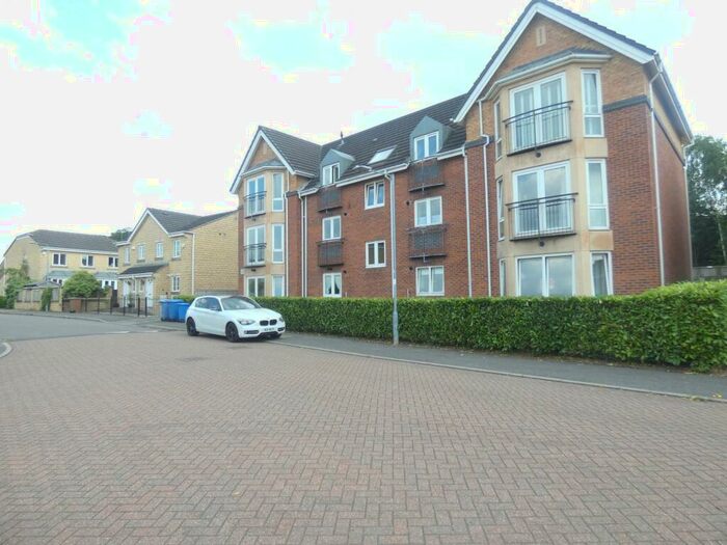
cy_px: 272
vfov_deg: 66.0
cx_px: 364
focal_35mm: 20
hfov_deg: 81.7
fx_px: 420
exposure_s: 1/500
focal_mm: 3.6
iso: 80
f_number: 2.8
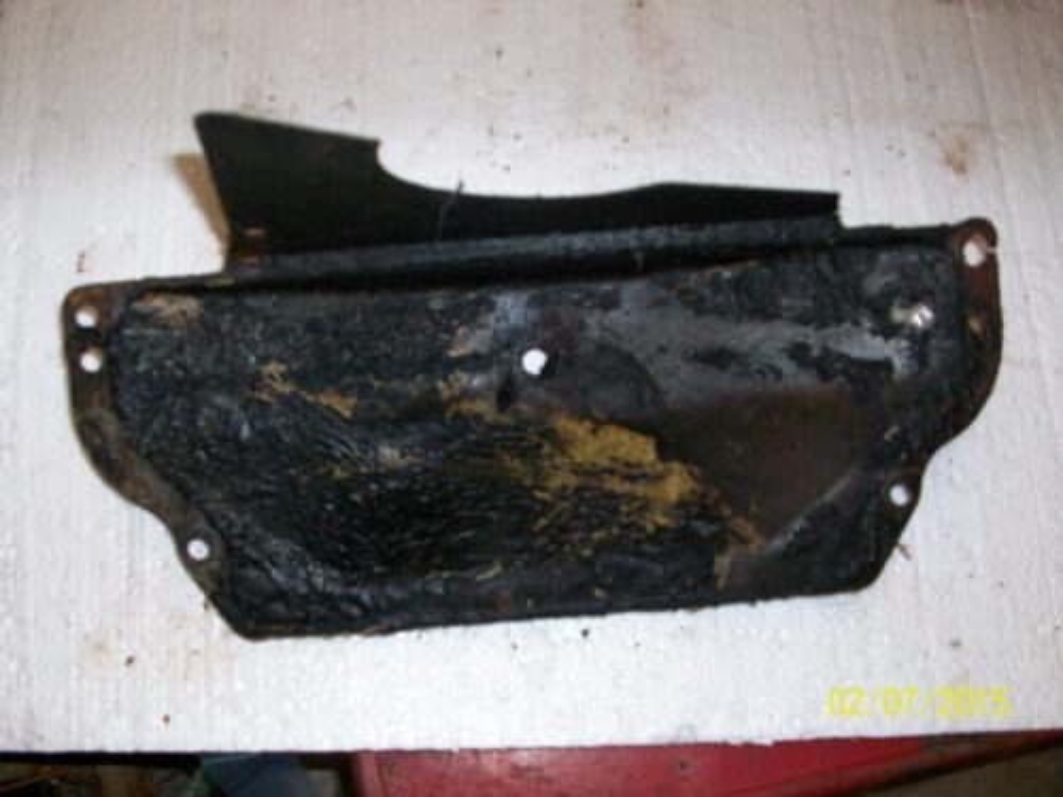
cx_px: 532
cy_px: 398
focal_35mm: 34
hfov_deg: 54.0
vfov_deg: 41.8
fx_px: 1044
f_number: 2.8
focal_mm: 5.7
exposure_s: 1/60
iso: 160
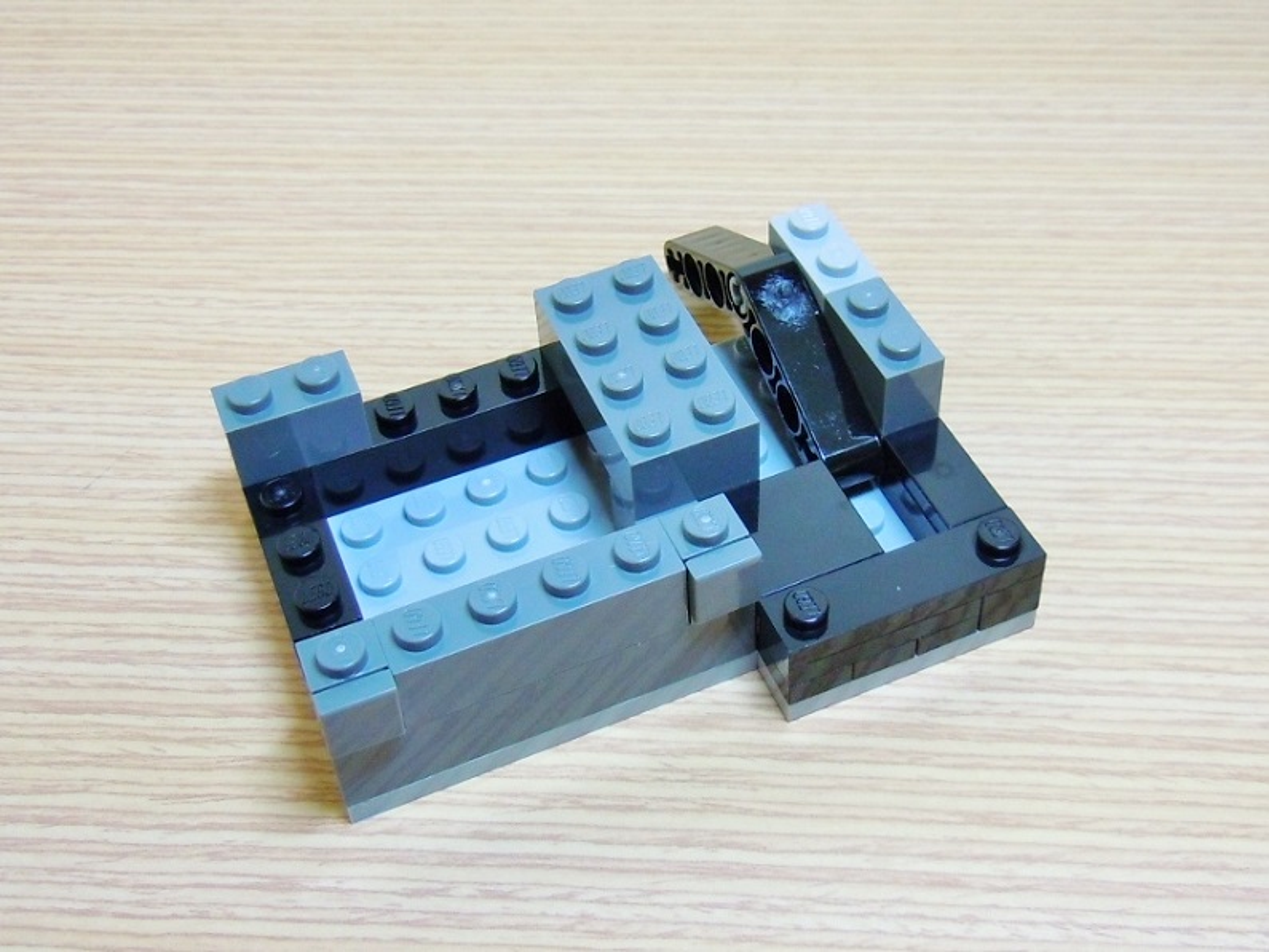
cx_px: 634
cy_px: 476
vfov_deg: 46.8
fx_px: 1100
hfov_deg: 60.0
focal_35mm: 30
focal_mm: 5.4
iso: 200
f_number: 3.5
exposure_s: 1/25
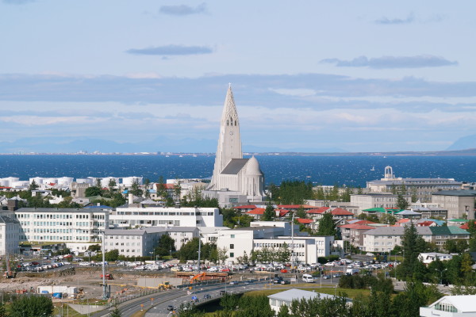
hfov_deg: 11.4
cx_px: 238
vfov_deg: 7.6
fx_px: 2380
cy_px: 158
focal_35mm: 180
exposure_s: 1/400
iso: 100
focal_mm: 120
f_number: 9
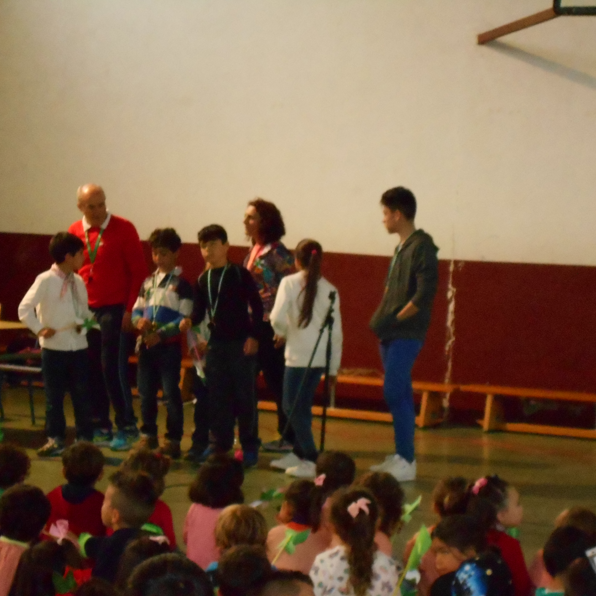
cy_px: 298
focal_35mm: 117
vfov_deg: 14.9
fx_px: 2279
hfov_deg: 14.9
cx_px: 346
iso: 1600
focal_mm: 17.6
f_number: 5.5
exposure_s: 1/60
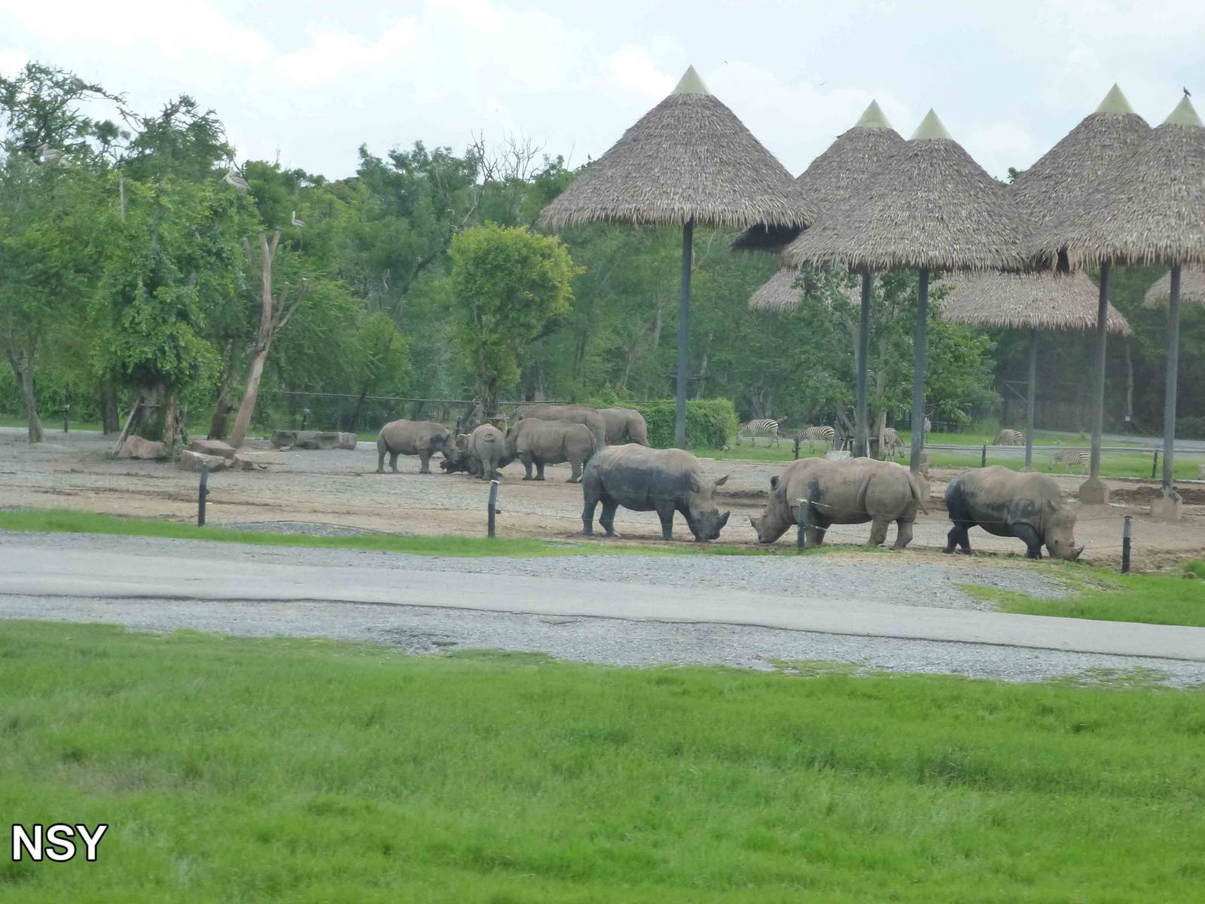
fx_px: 3934
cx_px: 602
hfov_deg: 17.4
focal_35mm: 113
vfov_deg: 13.1
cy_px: 452
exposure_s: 1/320
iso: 320
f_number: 5.1
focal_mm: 20.2
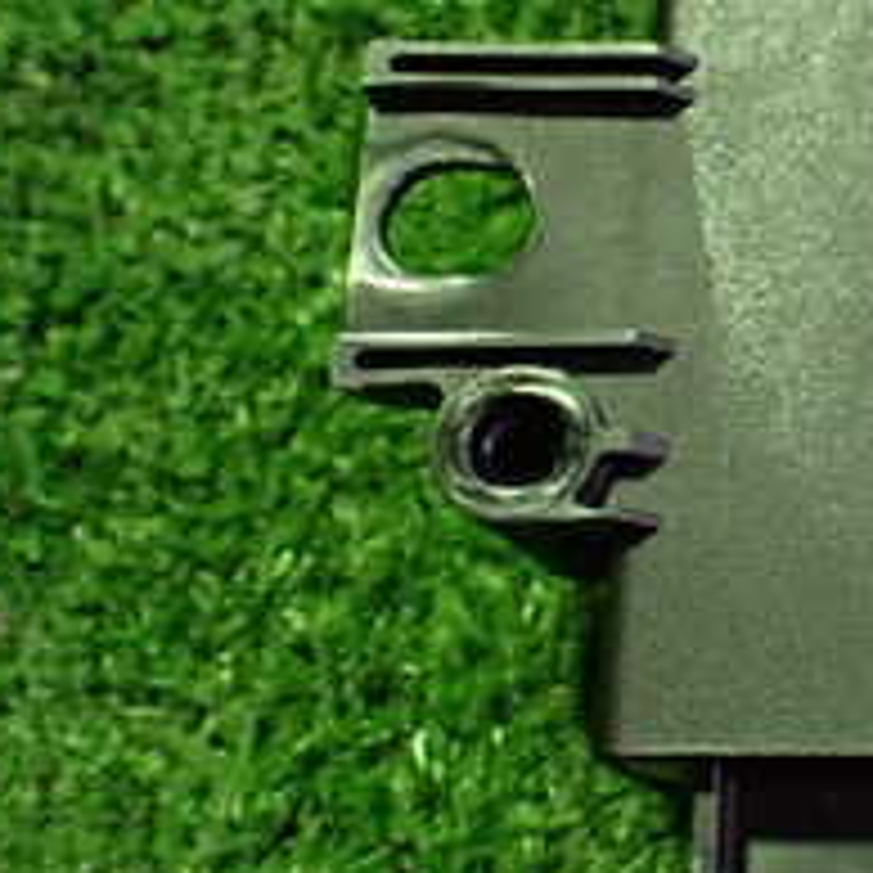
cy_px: 328
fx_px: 2340
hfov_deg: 18.8
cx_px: 1287
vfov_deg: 21.1
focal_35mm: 82
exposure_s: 1/40
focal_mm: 5.4
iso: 800
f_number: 2.3
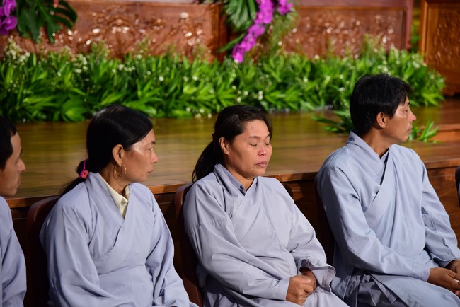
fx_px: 1342
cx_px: 230
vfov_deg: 13.1
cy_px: 154
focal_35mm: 105
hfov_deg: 19.4
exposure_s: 1/80
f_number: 4.5
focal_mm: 105
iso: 800
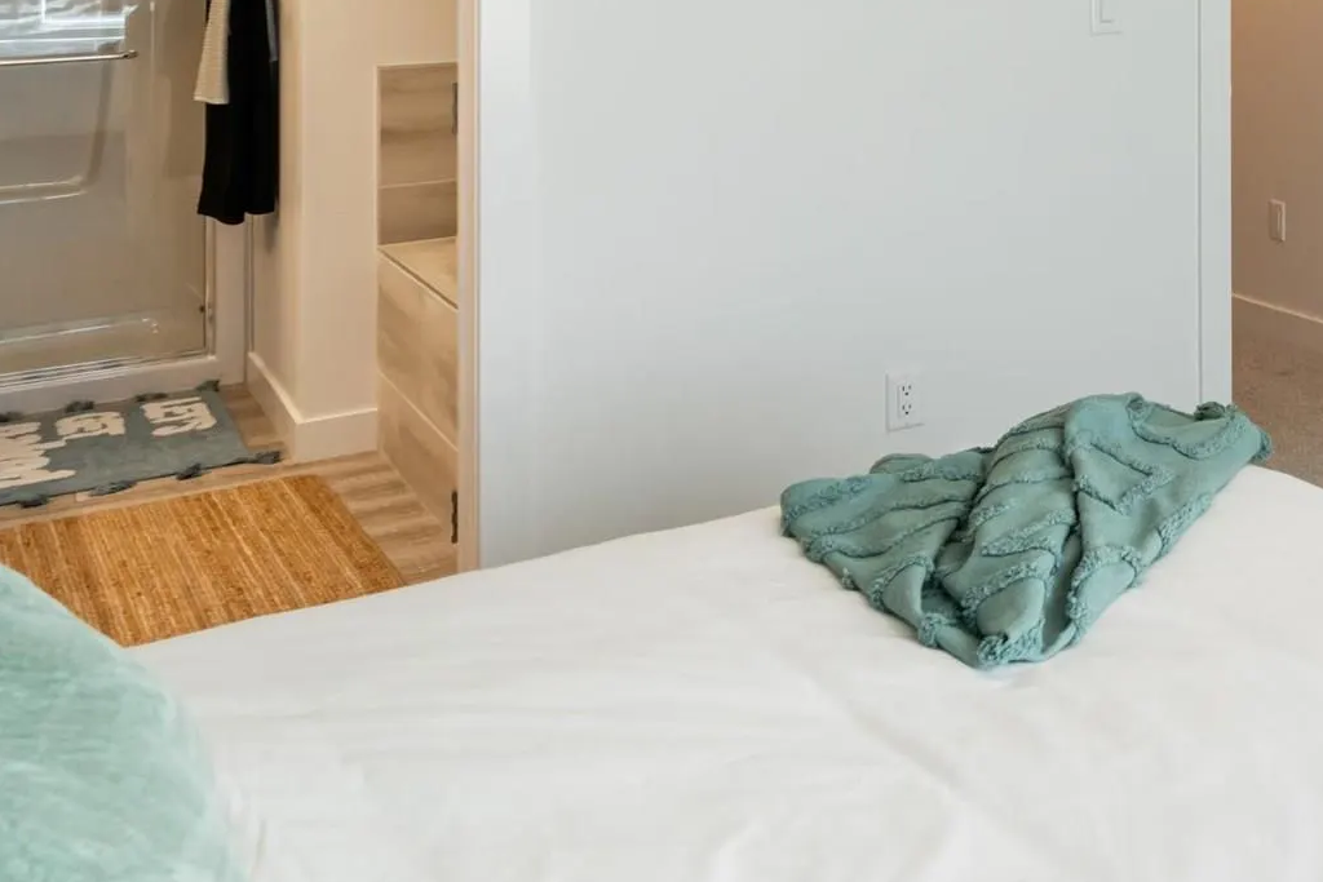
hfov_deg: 31.1
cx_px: 1752
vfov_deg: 25.6
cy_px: -136
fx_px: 1764
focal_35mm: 48
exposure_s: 1/40
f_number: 8
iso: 800
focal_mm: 16
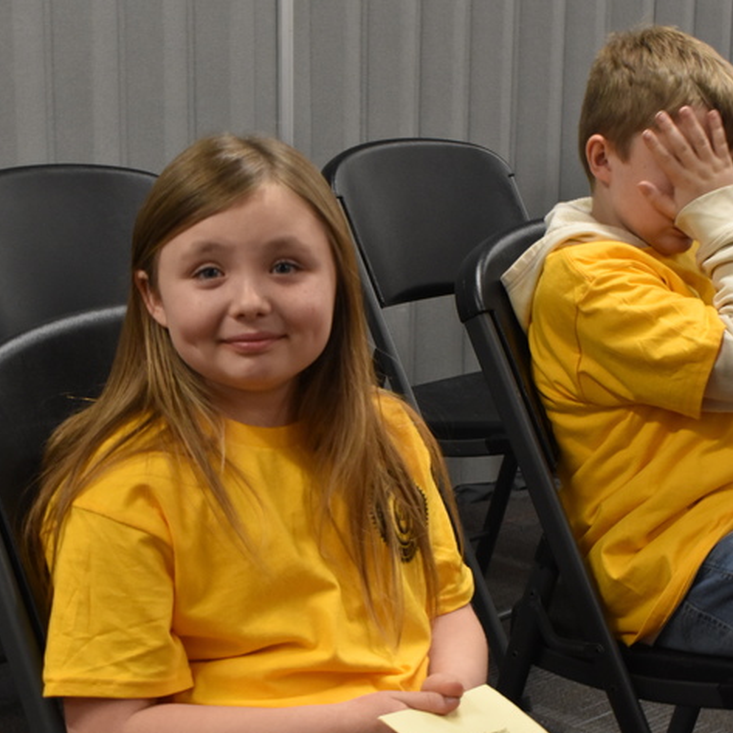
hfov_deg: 21.1
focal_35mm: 82
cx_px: 353
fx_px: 1964
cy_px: 422
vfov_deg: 21.1
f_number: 7.1
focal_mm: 38
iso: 2000
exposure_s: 1/60
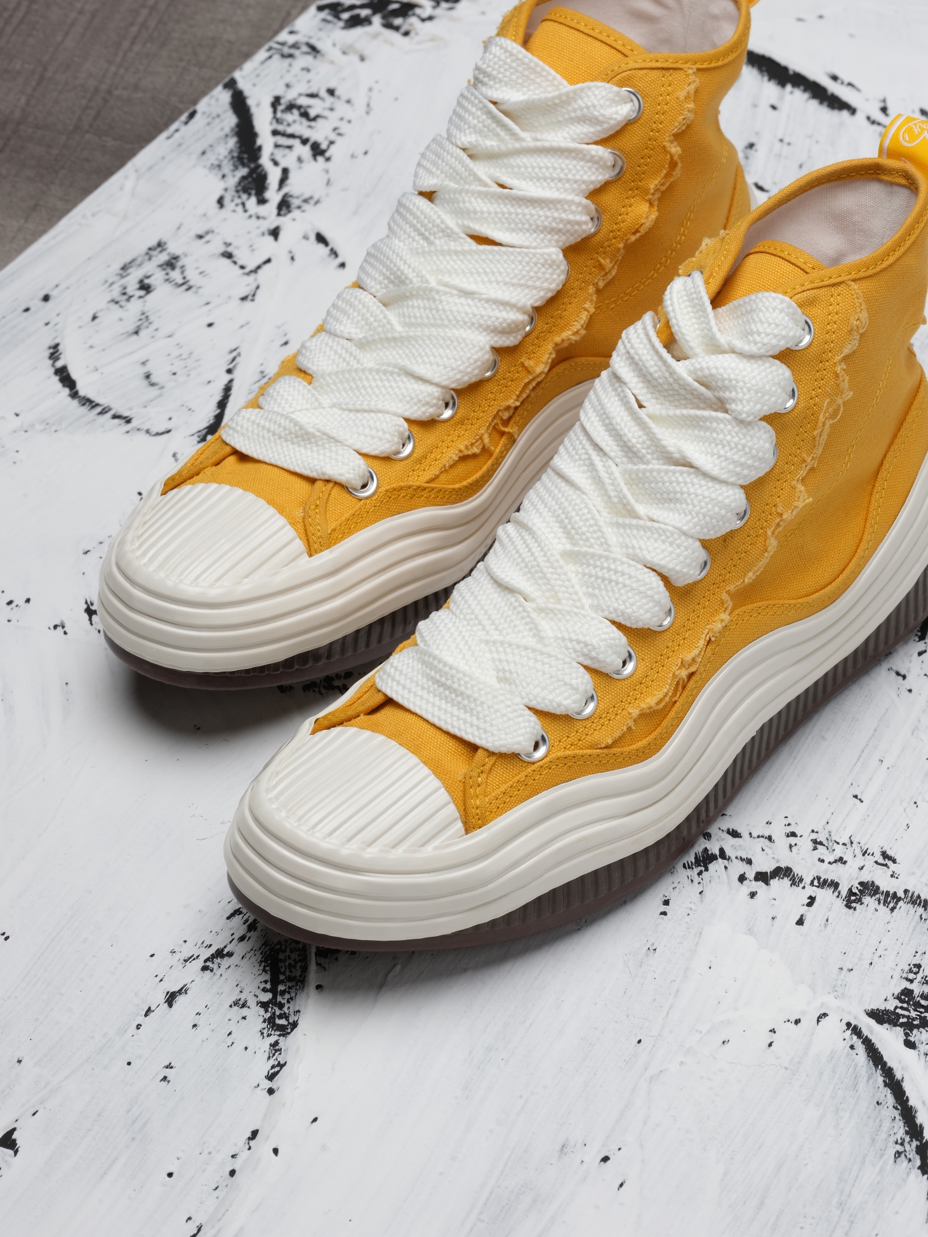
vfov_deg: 15.2
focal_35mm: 130
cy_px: 547
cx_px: 522
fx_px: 4646
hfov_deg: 11.4
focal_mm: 120
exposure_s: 1/100
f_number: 16
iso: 160
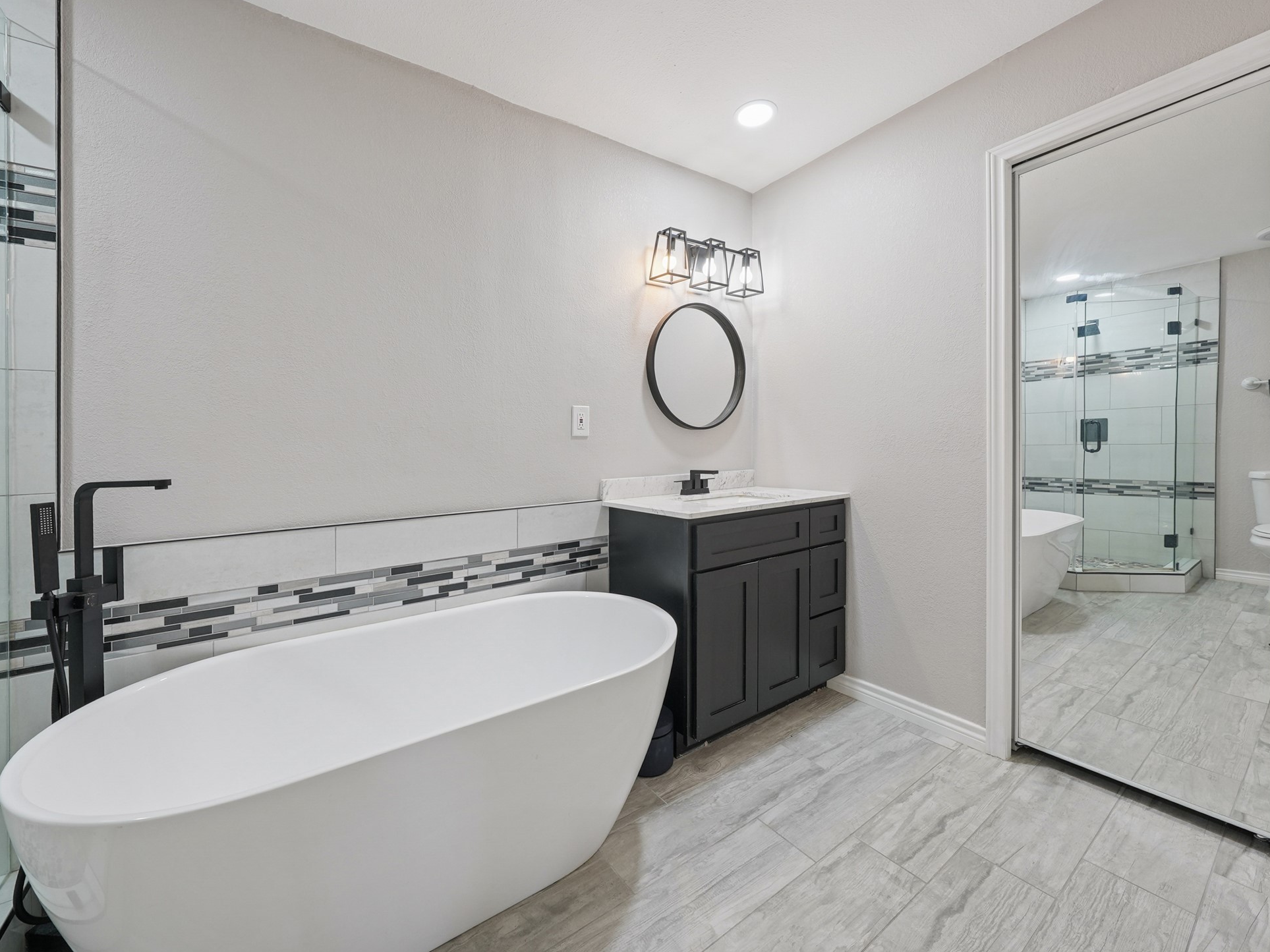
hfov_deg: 106.2
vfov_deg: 89.9
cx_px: 629
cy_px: 476
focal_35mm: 13
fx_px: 477
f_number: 8
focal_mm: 12
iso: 320
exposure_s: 1/15
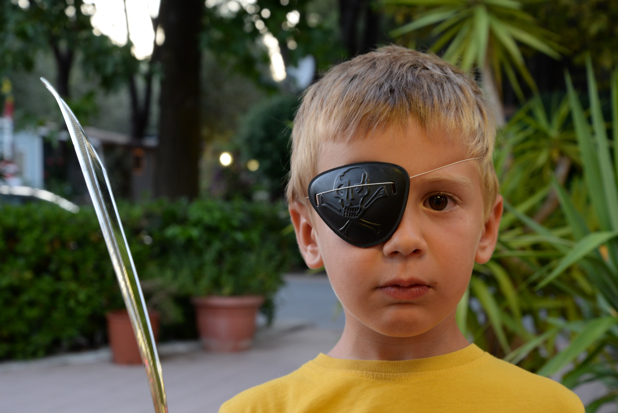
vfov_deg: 20.9
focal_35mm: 65
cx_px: 309
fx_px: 1116
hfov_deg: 30.9
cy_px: 206
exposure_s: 1/5
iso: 1000
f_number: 8
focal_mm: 65
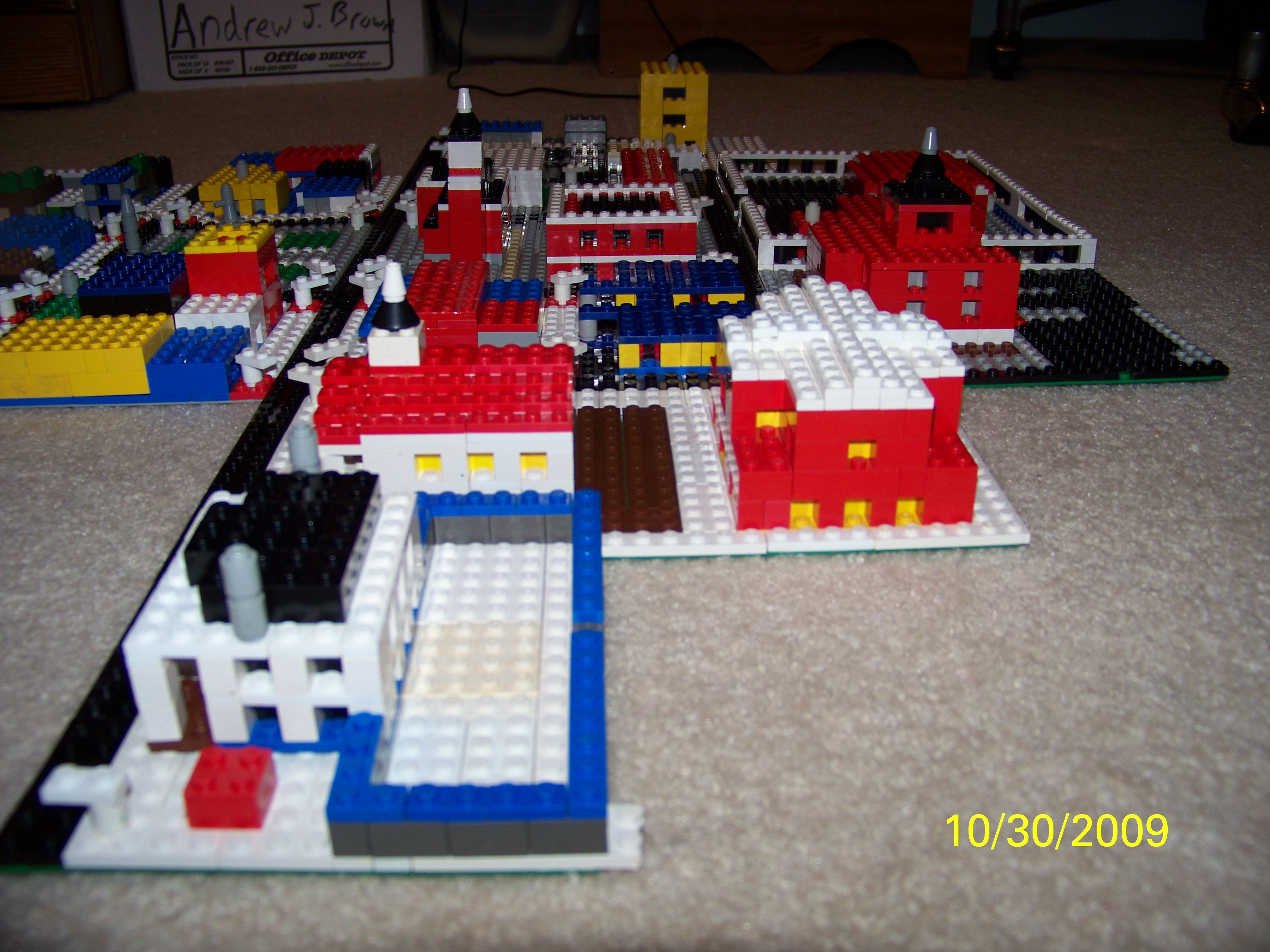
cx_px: 635
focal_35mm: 33
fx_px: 1211
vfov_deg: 42.9
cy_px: 476
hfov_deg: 55.4
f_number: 2.8
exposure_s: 1/30
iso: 64
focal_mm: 5.85
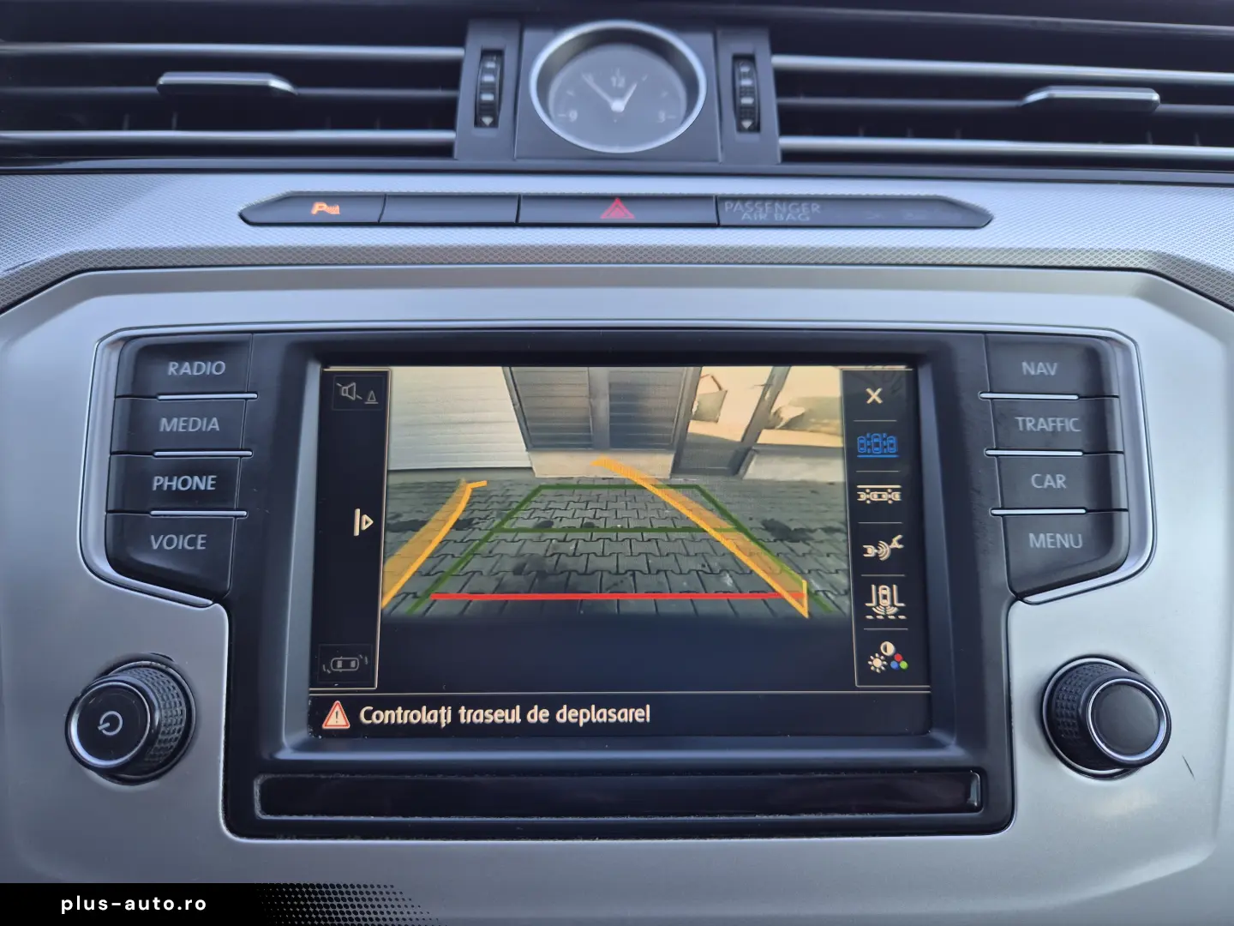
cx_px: 617
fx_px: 820
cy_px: 463
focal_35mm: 23
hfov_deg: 73.9
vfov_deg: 58.9
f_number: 1.8
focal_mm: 5.4
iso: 25
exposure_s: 1/67
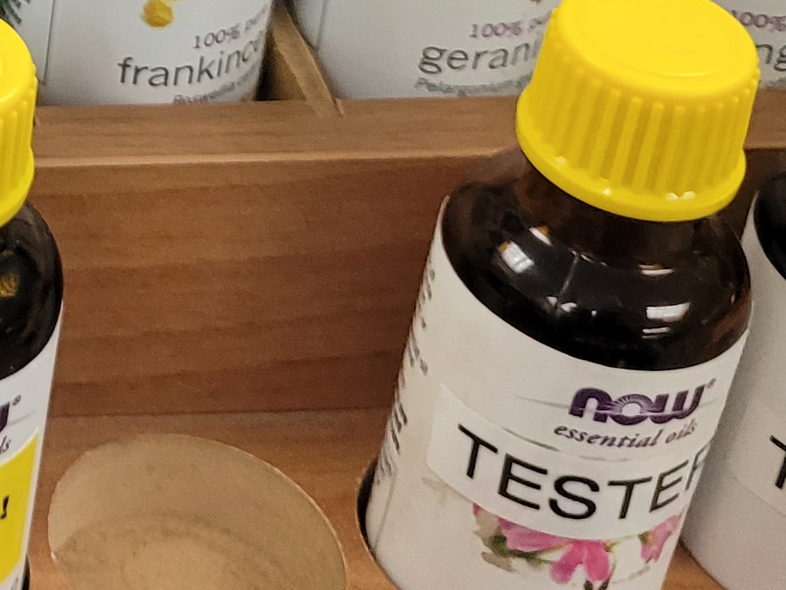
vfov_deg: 13.0
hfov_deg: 16.4
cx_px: -518
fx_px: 2385
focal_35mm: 105
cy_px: -412
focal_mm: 5.4
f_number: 1.8
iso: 250
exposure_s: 1/120
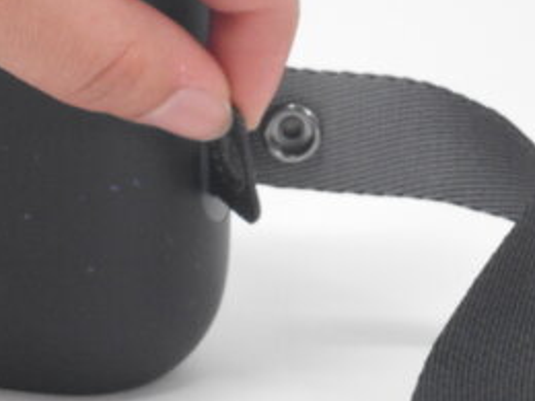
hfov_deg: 9.7
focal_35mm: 203
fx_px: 3137
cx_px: 74
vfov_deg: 7.3
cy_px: 21
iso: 450
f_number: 5.6
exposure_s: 1/60
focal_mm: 15.9
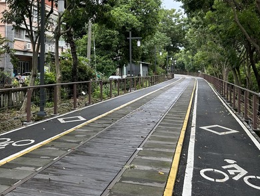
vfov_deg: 27.6
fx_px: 391
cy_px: 42
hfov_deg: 34.9
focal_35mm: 52
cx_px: 31
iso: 50
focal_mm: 5.7
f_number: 1.5
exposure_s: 1/887
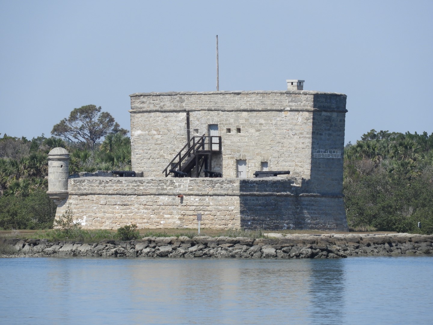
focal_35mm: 500
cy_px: 162
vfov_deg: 3.0
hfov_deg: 4.0
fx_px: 6254
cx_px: 216
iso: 100
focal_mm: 89.6
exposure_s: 1/500
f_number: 5.6
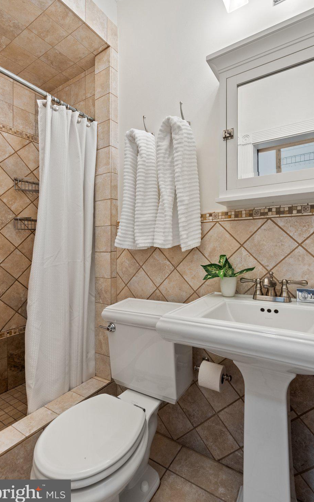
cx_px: 160
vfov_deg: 94.3
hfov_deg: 68.0
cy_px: 246
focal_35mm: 17
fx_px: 233
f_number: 10
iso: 500
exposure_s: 1/5
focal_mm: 16
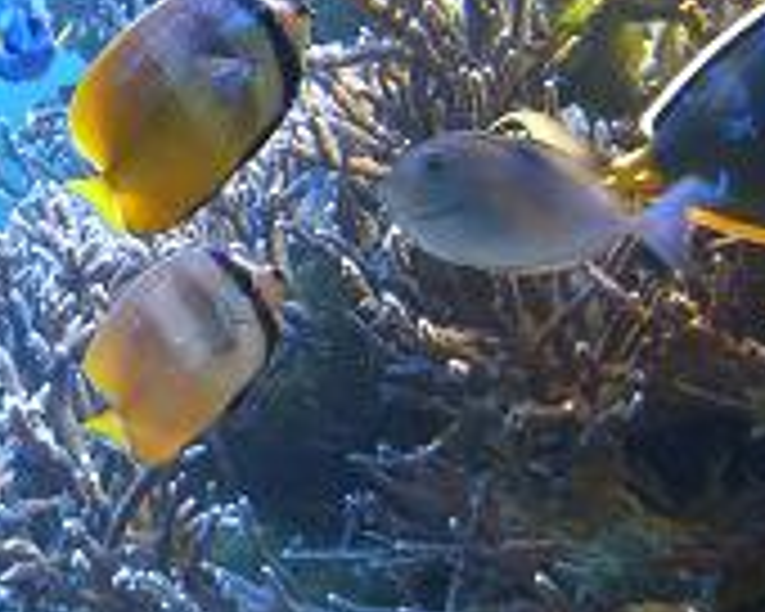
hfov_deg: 22.4
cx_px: 140
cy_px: 86
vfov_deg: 18.0
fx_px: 1902
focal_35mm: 84
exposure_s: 1/40
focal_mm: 6.2
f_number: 2.7
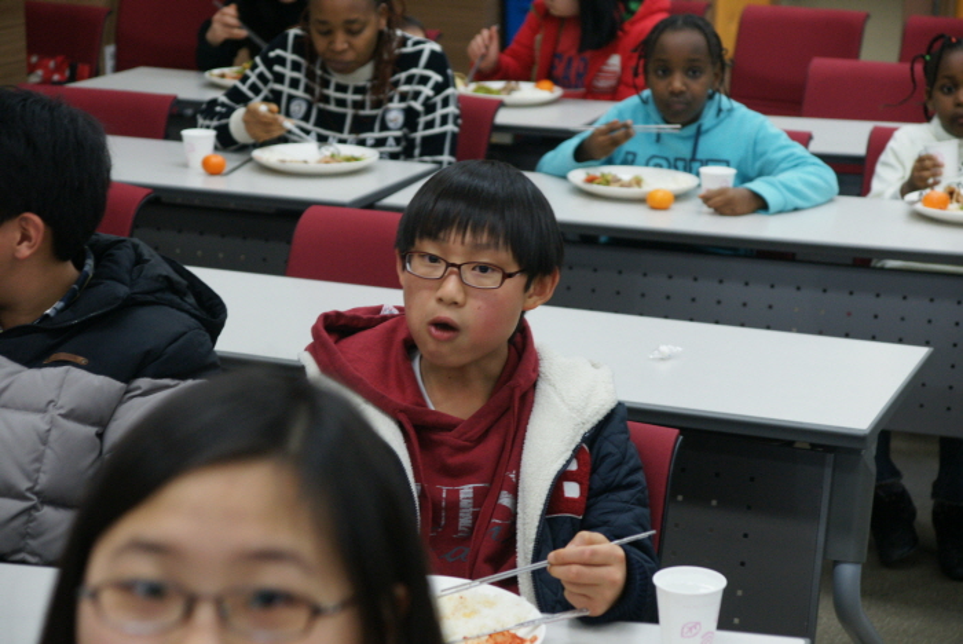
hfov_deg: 24.6
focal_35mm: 82
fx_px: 2209
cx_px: 482
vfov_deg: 16.6
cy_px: 322
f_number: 4.5
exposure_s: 1/50
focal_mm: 55
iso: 800
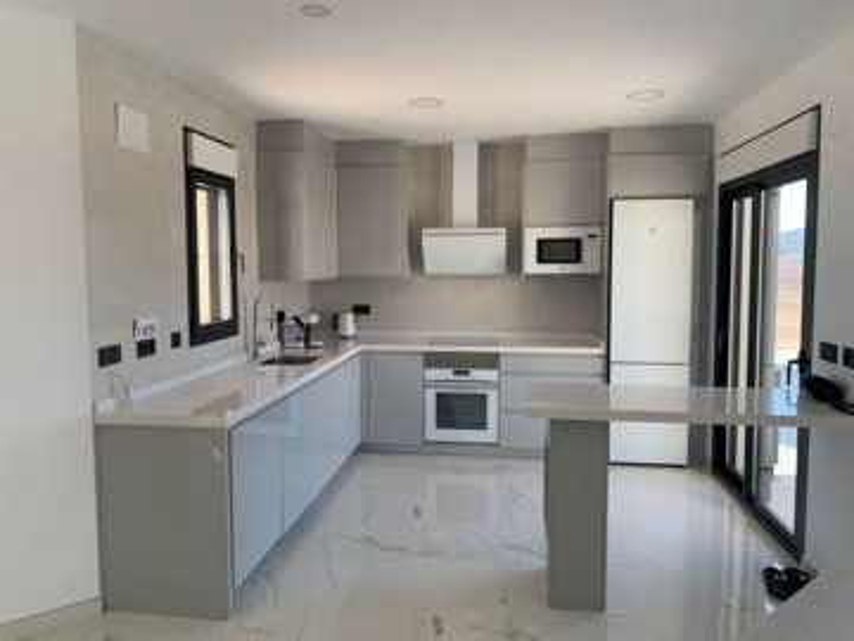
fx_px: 641
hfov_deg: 67.3
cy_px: 320
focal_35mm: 26
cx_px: 427
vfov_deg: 53.1
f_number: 1.8
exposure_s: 1/122
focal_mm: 4.25
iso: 25
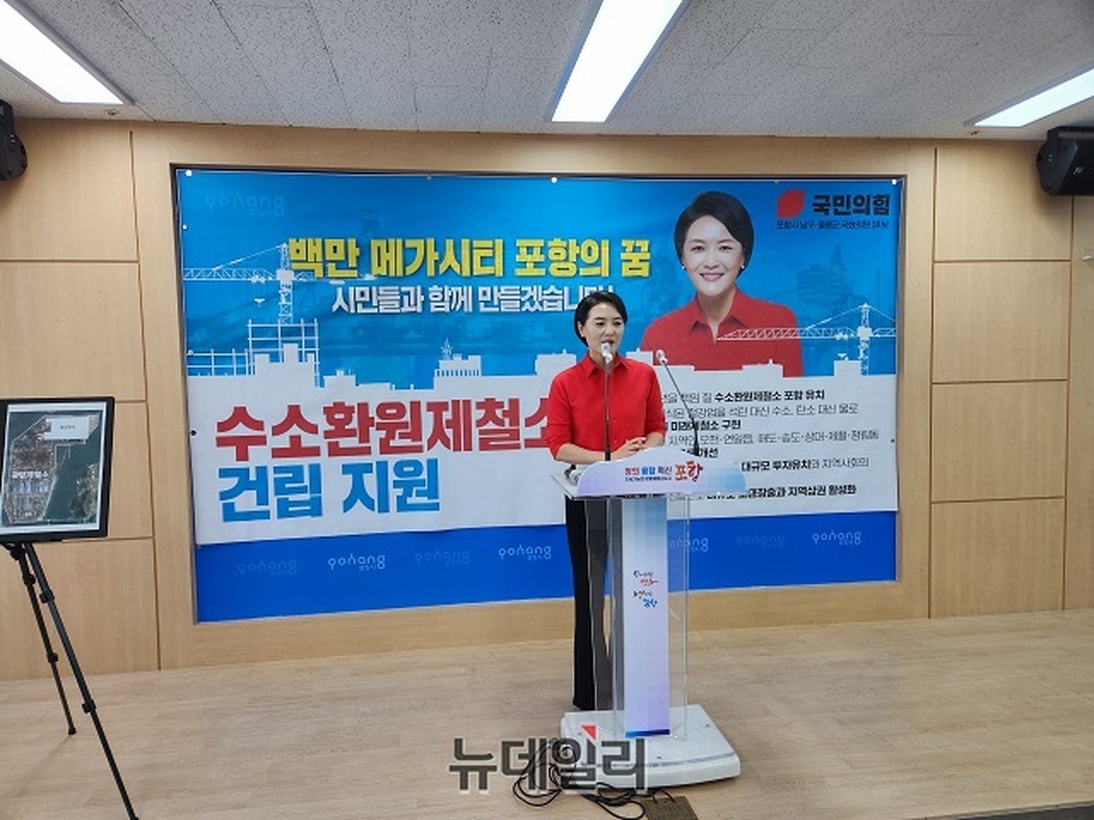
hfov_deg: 73.9
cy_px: 410
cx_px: 547
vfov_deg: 58.9
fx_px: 727
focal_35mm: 23
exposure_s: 1/120
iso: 80
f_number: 1.8
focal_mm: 5.4
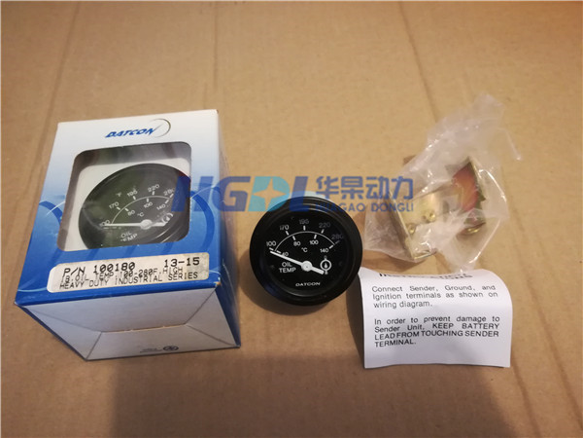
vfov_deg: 53.1
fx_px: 438
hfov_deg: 67.3
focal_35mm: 26
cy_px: 219
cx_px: 292
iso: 640
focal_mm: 3.83
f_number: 2.2
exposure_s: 1/14.3
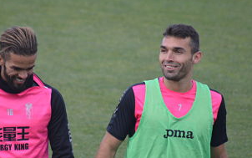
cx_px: 93
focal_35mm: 607
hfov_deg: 3.5
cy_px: 79
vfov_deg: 2.2
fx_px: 4170
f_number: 5.6
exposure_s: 1/500
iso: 400
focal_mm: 300
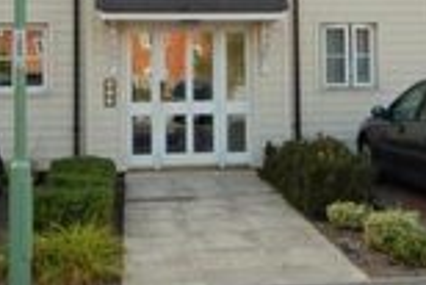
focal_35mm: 61
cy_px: 47
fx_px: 726
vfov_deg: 21.9
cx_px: 210
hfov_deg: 32.7
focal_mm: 9
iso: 200
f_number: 7.1
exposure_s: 1/200
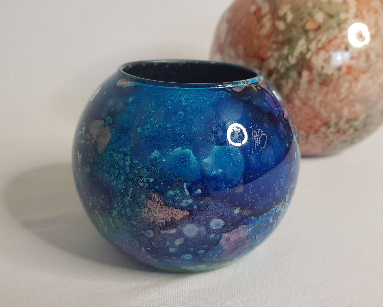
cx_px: 205
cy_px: 136
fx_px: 374
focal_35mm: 33
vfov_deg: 44.5
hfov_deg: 54.2
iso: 64
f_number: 1.7
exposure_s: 1/50
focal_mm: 4.2
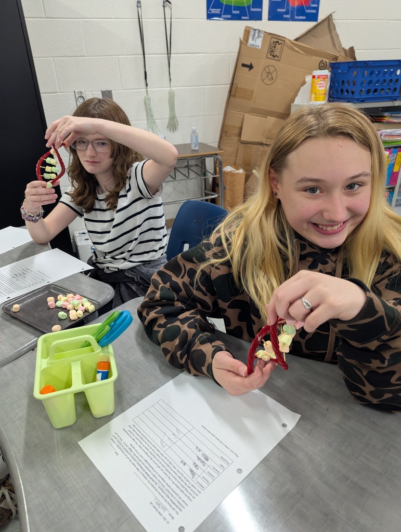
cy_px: 266
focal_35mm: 24
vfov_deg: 71.5
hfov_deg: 56.9
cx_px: 200
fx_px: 370
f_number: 1.85
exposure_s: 1/121
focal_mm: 6.81
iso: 215
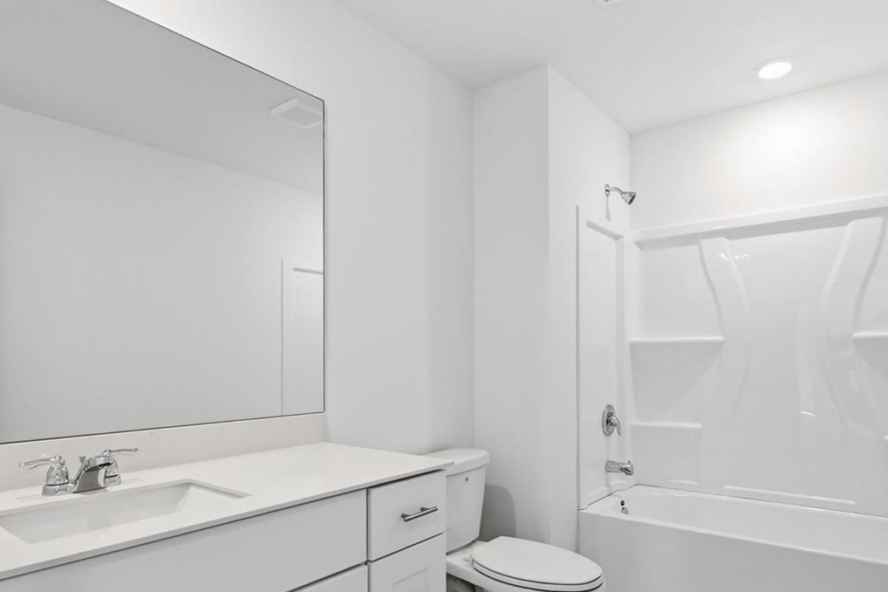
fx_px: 542
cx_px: 423
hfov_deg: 78.6
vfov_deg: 56.7
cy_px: 357
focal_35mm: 22
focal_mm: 14
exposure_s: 1/1000
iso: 1000
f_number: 7.1
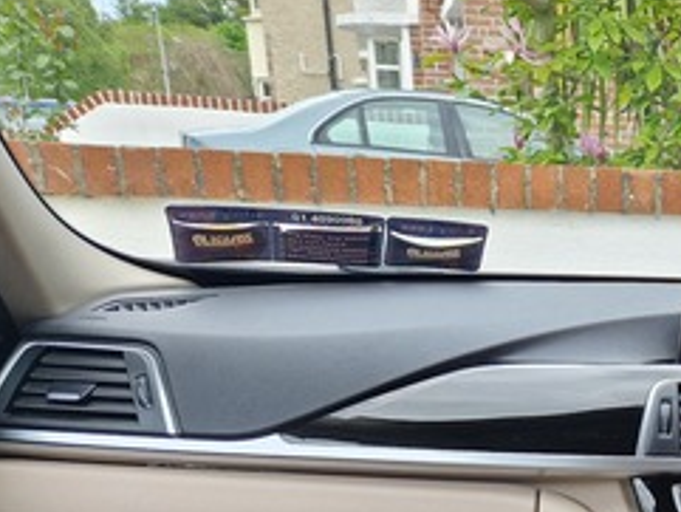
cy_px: 639
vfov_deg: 22.0
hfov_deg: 28.0
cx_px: 803
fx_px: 1201
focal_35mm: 61
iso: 50
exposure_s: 1/180
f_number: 1.8
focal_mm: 5.4
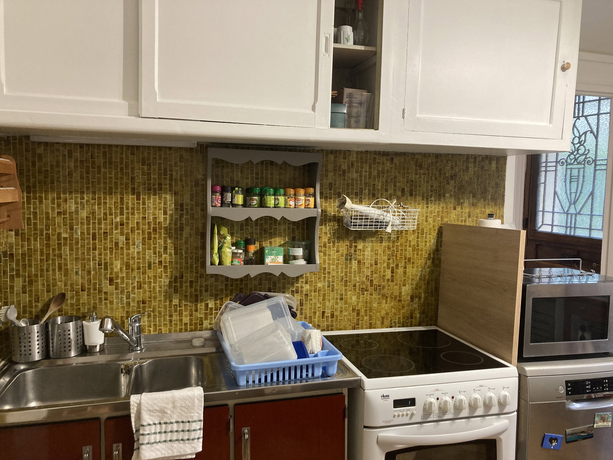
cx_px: 306
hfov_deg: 63.4
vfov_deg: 49.7
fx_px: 496
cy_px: 230
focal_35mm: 28
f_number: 1.8
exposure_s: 1/50
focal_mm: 3.99
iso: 125
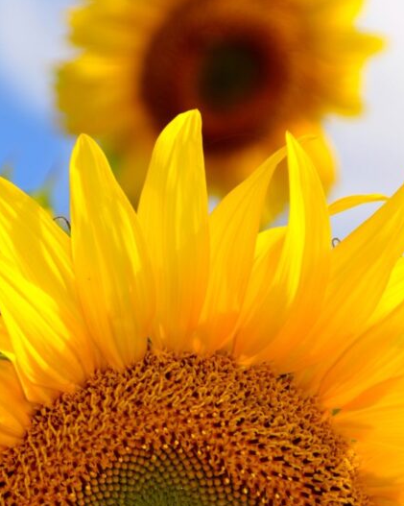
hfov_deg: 9.1
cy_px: 460
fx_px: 2543
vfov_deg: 11.3
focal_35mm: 170
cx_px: 152
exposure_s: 1/250
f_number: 8
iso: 100
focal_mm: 55
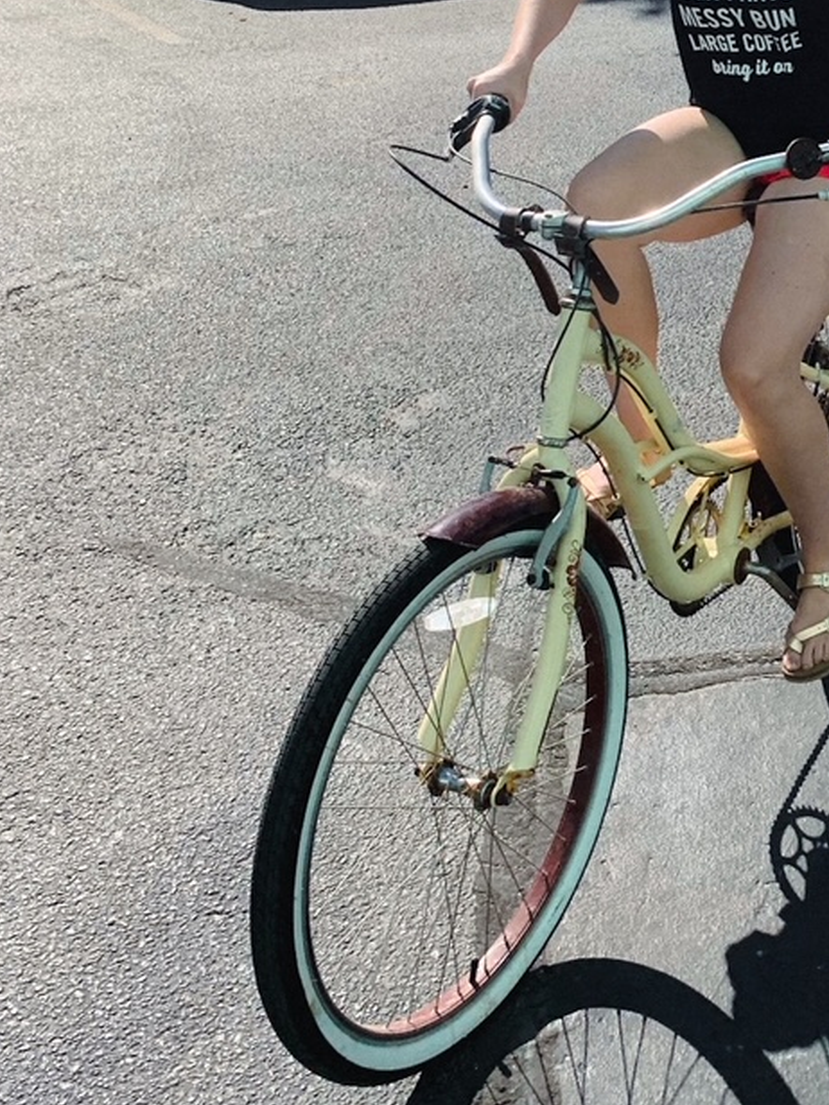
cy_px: 147
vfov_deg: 33.9
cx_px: 849
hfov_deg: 25.6
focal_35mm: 54
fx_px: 1724
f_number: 1.8
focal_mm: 4.25
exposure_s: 1/1900
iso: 25
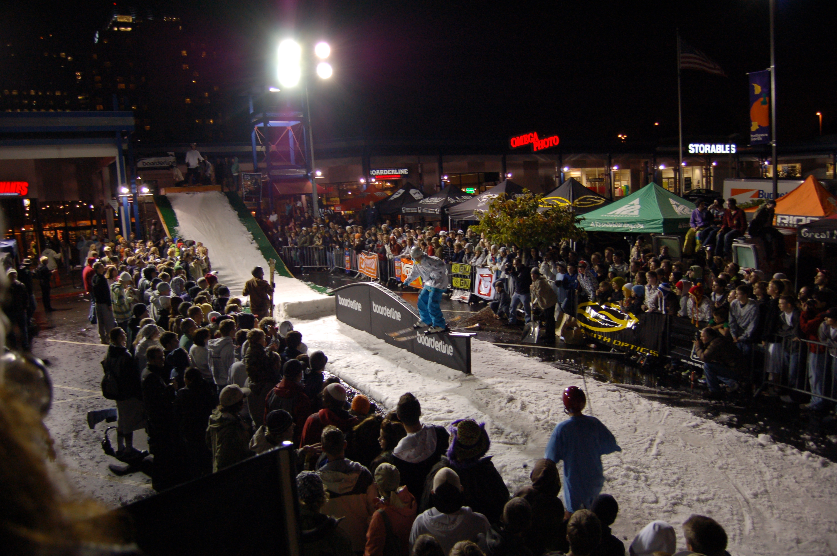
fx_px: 627
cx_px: 418
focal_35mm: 27
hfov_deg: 67.4
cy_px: 278
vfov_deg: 47.8
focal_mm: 18
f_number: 3.5
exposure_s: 1/60
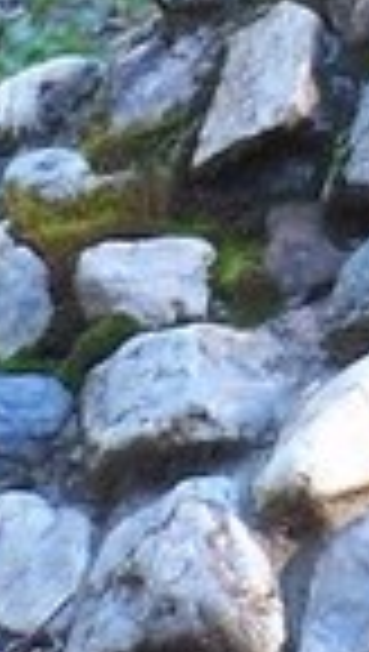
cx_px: 954
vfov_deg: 3.2
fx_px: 11520
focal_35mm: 665
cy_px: -692
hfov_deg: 1.8
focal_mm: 21.2
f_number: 3.2
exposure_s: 1/60
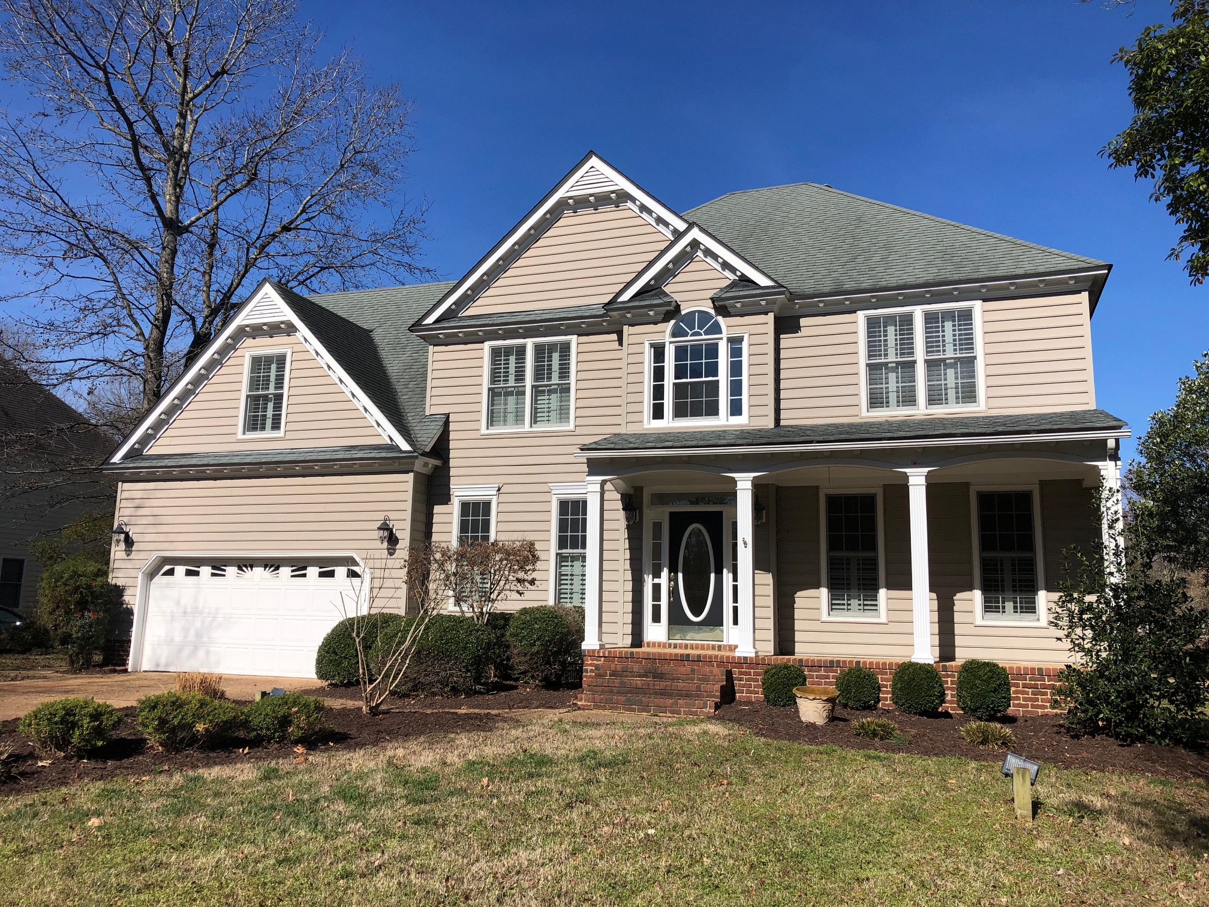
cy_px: 454
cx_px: 604
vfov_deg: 49.7
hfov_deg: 63.4
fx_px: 978
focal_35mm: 28
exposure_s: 1/3247
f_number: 1.8
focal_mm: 3.99
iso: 20
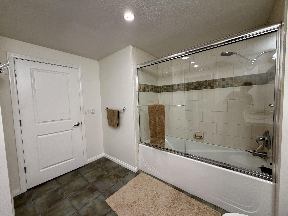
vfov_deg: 85.7
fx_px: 116
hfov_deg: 102.1
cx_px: 144
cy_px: 108
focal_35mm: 14
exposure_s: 1/120
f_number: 2.2
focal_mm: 2.22
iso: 250
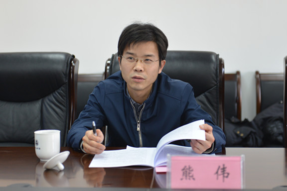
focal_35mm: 70
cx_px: 144
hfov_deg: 28.8
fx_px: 558
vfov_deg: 19.5
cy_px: 96
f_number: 2.8
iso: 800
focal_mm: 70
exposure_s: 1/125
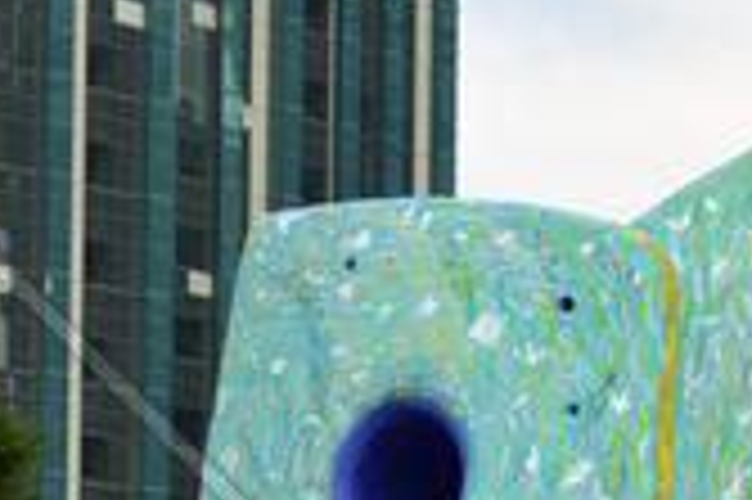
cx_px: 835
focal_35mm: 146
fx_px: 3047
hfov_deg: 13.8
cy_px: 1104
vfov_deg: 8.7
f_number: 9
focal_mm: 28
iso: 100
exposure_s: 1/125
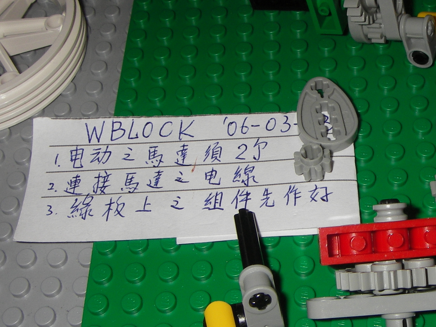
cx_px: 332
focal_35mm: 60
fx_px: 756
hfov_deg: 31.5
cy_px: 165
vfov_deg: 24.4
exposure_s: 1/30
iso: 50
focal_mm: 6.3
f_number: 6.6
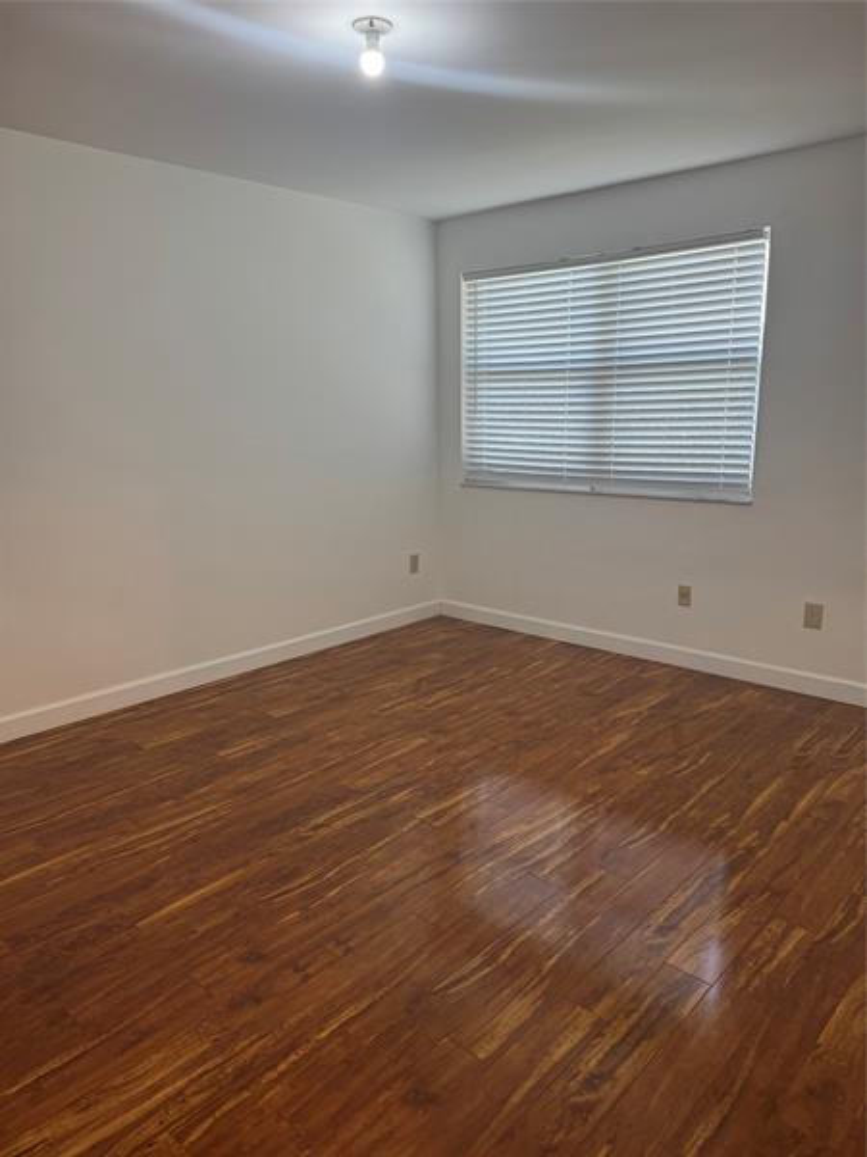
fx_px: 801
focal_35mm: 24
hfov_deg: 56.8
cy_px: 578
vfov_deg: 71.6
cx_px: 434
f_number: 1.78
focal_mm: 6.76
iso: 125
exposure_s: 1/60
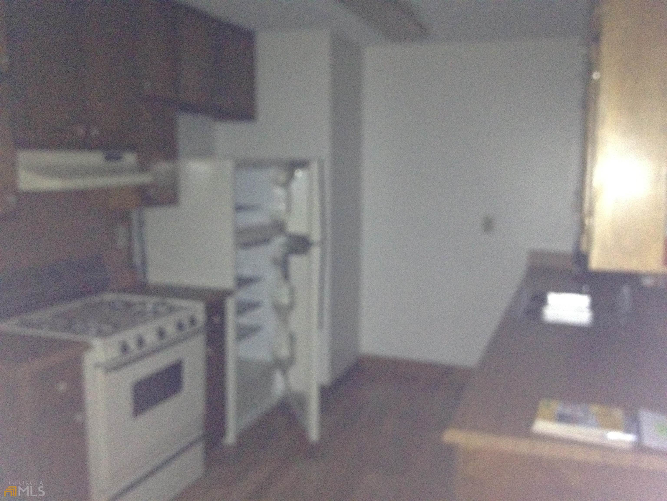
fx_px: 674
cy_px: 250
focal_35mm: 35
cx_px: 334
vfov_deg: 40.7
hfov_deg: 52.6
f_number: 2.4
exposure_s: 1/16
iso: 800
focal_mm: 4.28
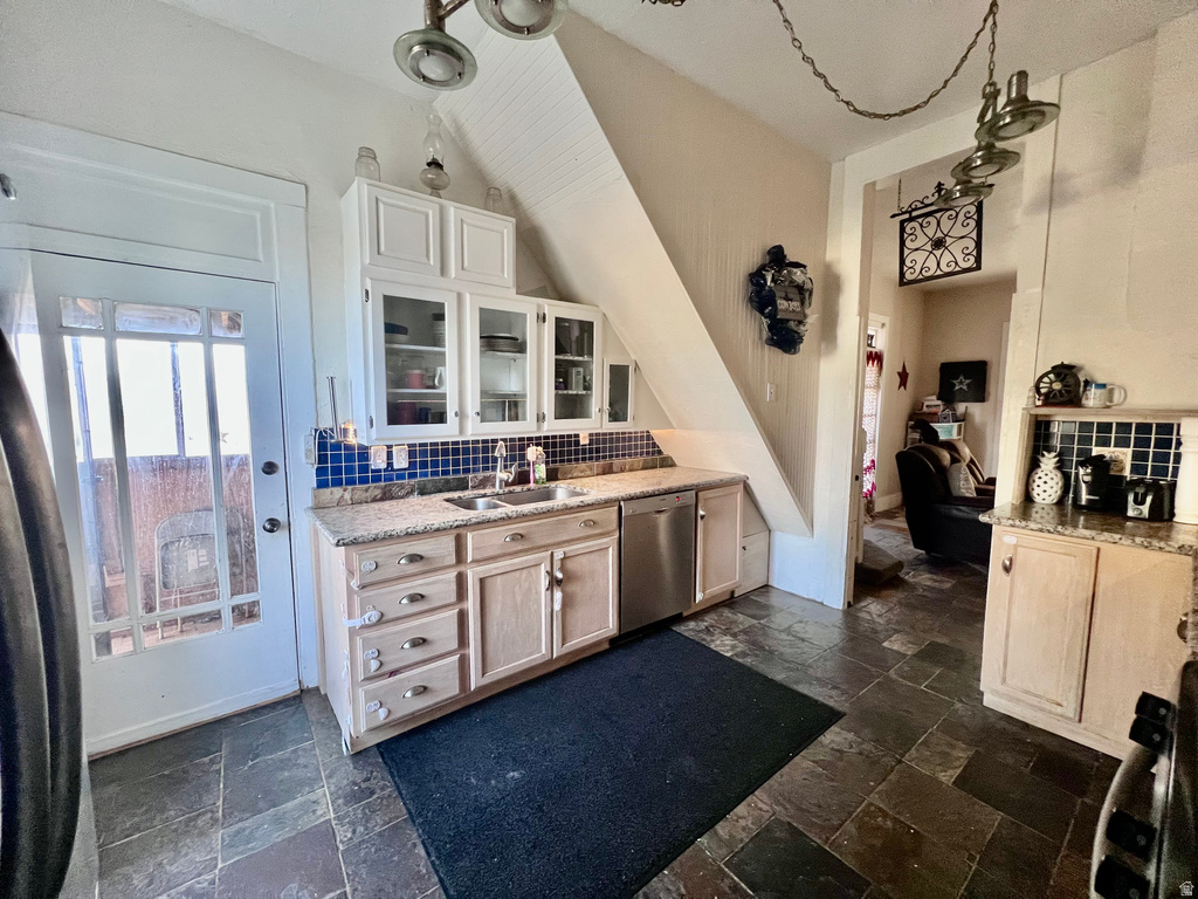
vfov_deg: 89.9
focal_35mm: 13
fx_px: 450
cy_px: 450
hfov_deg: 106.2
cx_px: 599
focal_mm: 1.57
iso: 320
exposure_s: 1/48
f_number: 1.8
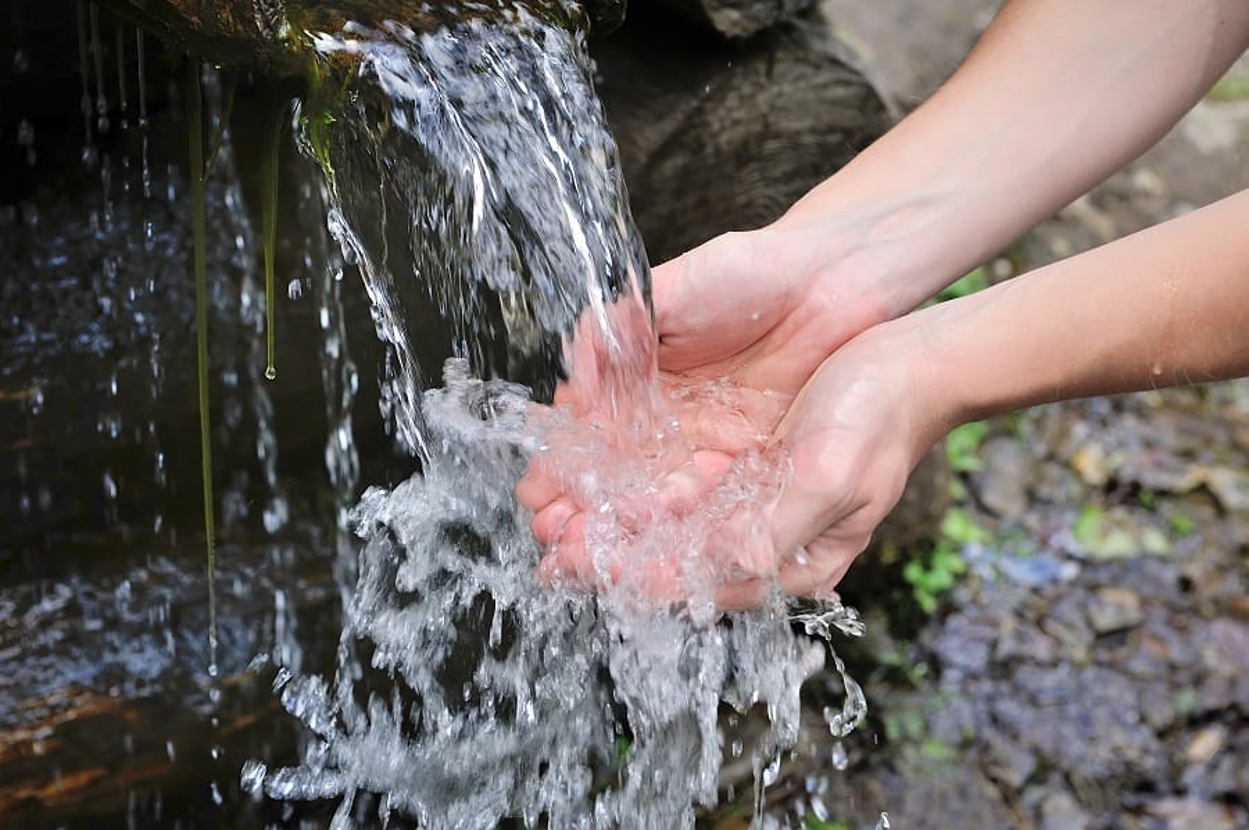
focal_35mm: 70
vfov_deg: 19.4
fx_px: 2426
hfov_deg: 28.9
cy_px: 415
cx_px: 624
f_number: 6.3
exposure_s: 1/250
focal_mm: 70
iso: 400
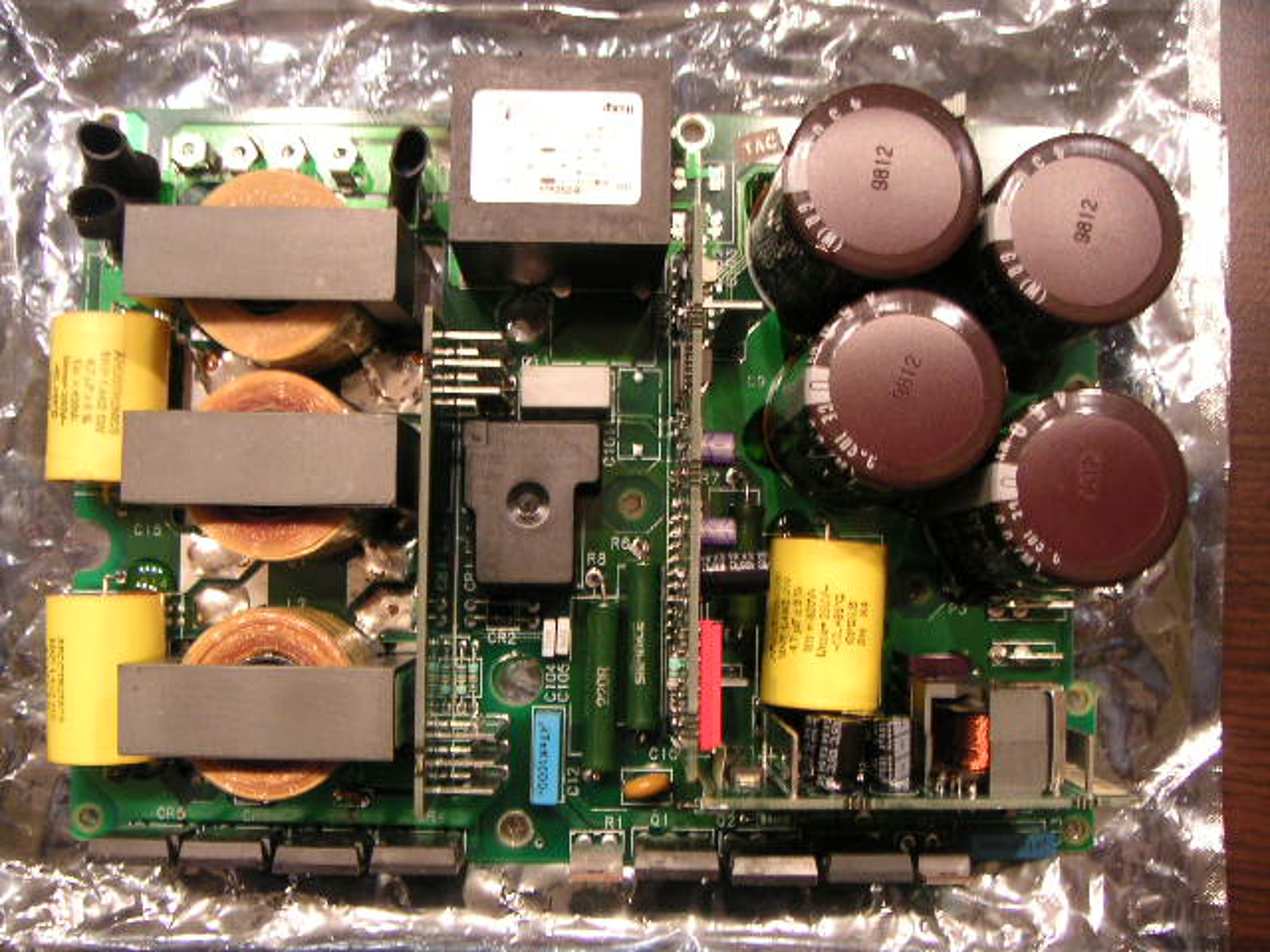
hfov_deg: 49.0
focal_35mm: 38
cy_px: 476
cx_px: 635
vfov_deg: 37.7
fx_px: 1394
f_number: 2.8
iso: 100
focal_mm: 6
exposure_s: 1/8
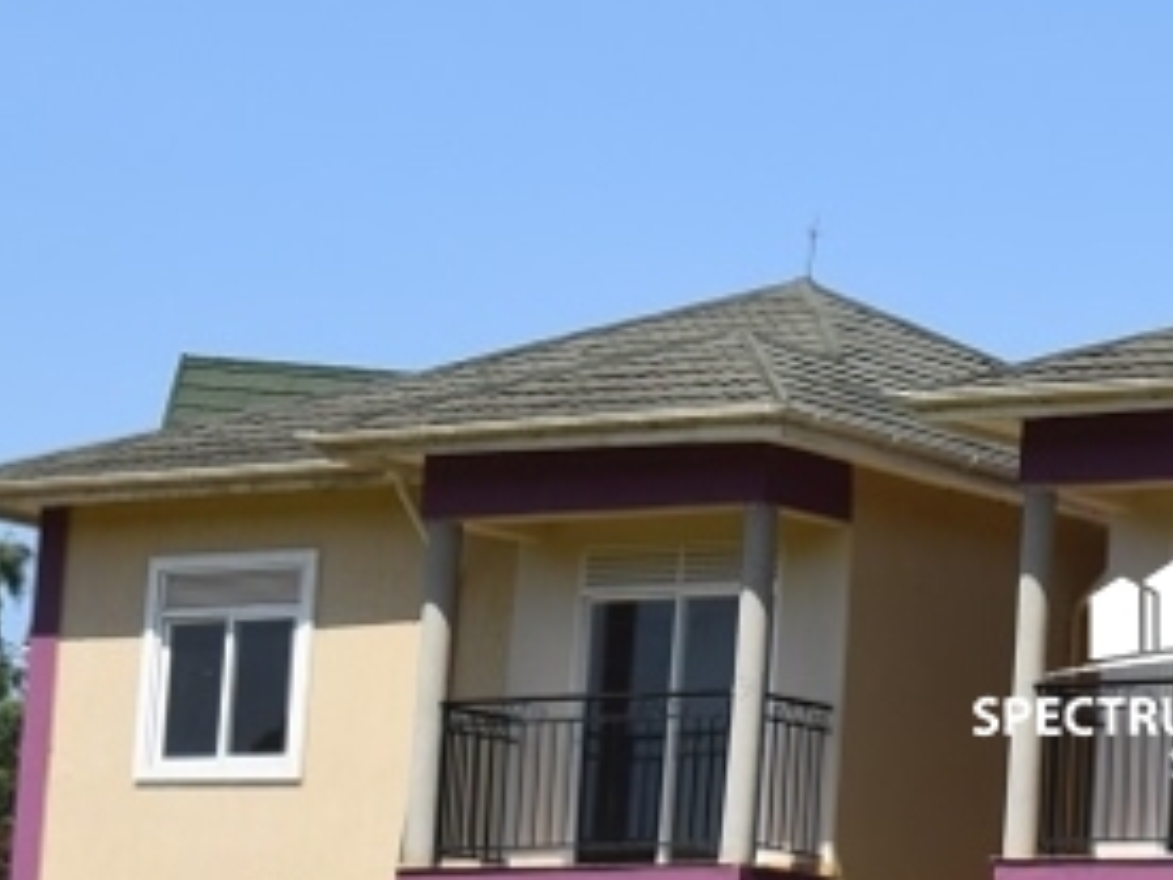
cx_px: 1275
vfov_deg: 7.4
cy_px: 653
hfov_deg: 9.7
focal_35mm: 201
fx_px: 6811
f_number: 10
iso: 200
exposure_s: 1/400
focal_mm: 50
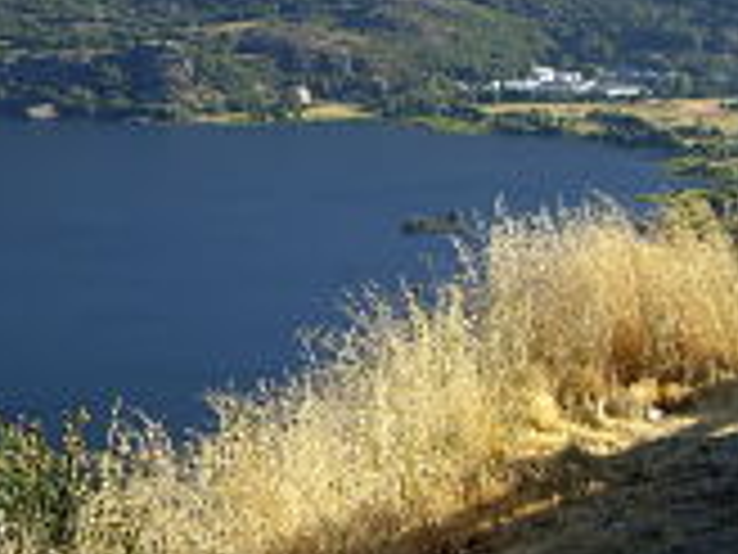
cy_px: 115
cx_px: -18
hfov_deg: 23.0
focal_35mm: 81
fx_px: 1727
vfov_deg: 18.1
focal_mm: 6.2
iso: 50
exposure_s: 1/160
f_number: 4.3
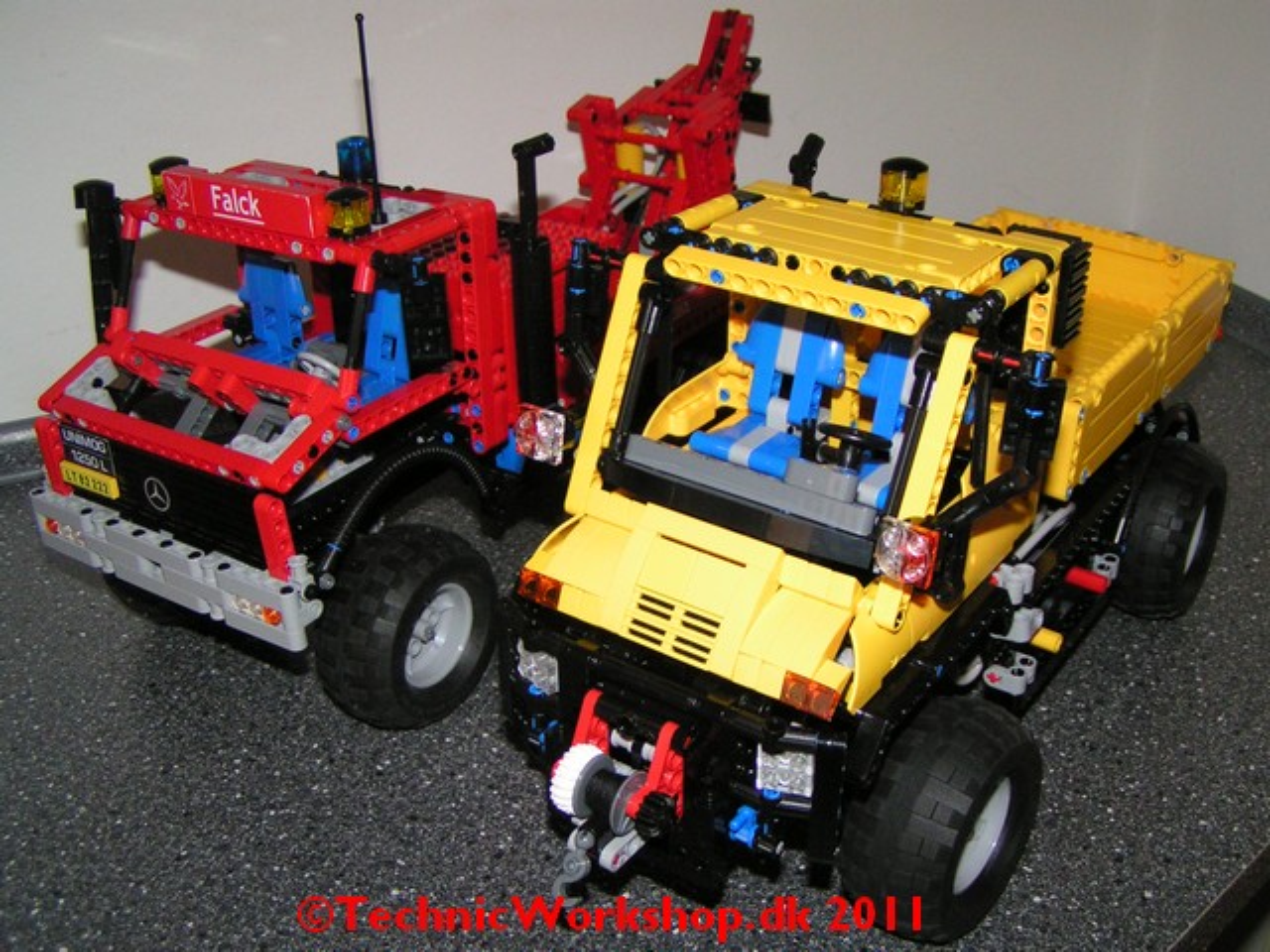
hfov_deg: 49.0
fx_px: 1394
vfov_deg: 37.7
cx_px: 635
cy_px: 476
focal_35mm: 38
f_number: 2.8
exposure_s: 1/40
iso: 200
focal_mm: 5.8
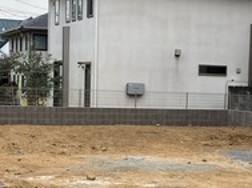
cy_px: 153
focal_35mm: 95
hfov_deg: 20.5
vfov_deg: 15.4
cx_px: 203
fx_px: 690
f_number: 1.8
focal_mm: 3.99
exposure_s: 1/657
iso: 32
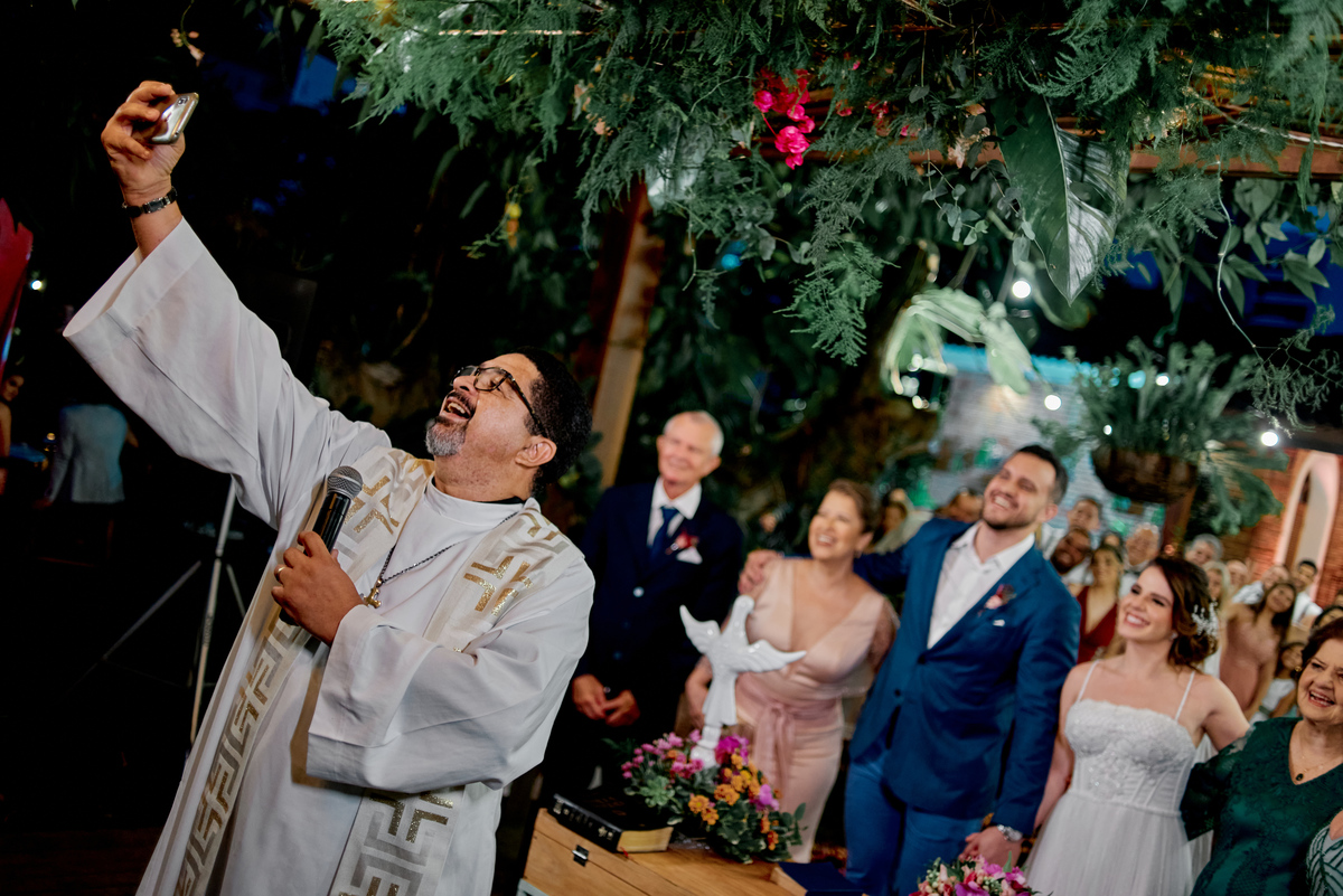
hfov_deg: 54.4
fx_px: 1306
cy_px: 448
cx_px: 672
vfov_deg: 37.9
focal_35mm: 35
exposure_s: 1/125
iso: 500
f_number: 2
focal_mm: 35
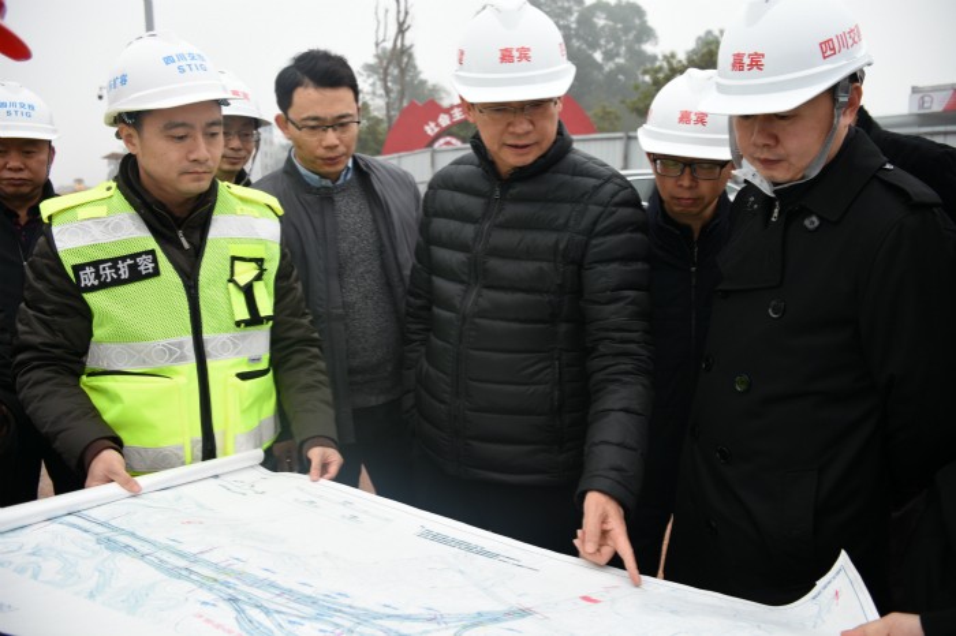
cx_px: 478
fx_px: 717
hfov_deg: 67.4
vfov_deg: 47.9
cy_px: 318
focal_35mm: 27
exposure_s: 1/50
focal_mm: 18
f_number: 3.5
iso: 100
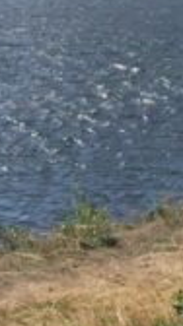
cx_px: 218
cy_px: -272
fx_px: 1672
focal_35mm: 193
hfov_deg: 6.2
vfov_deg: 10.5
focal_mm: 4.15
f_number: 2.2
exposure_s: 1/3425
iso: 32
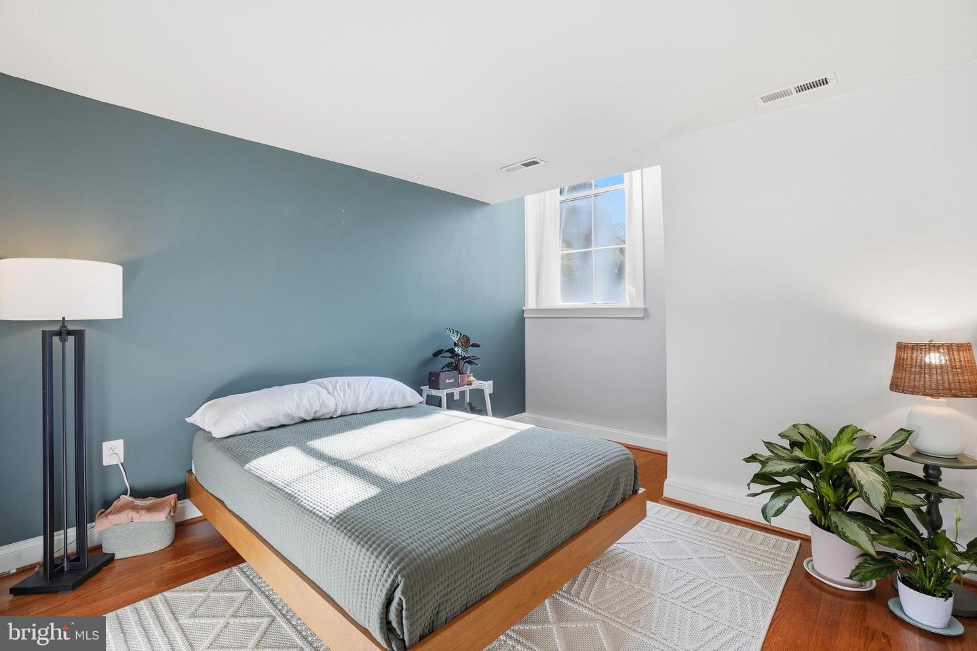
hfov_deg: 100.4
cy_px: 326
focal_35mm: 15
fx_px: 407
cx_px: 488
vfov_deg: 77.3
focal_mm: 10
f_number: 7.1
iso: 100
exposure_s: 1/40
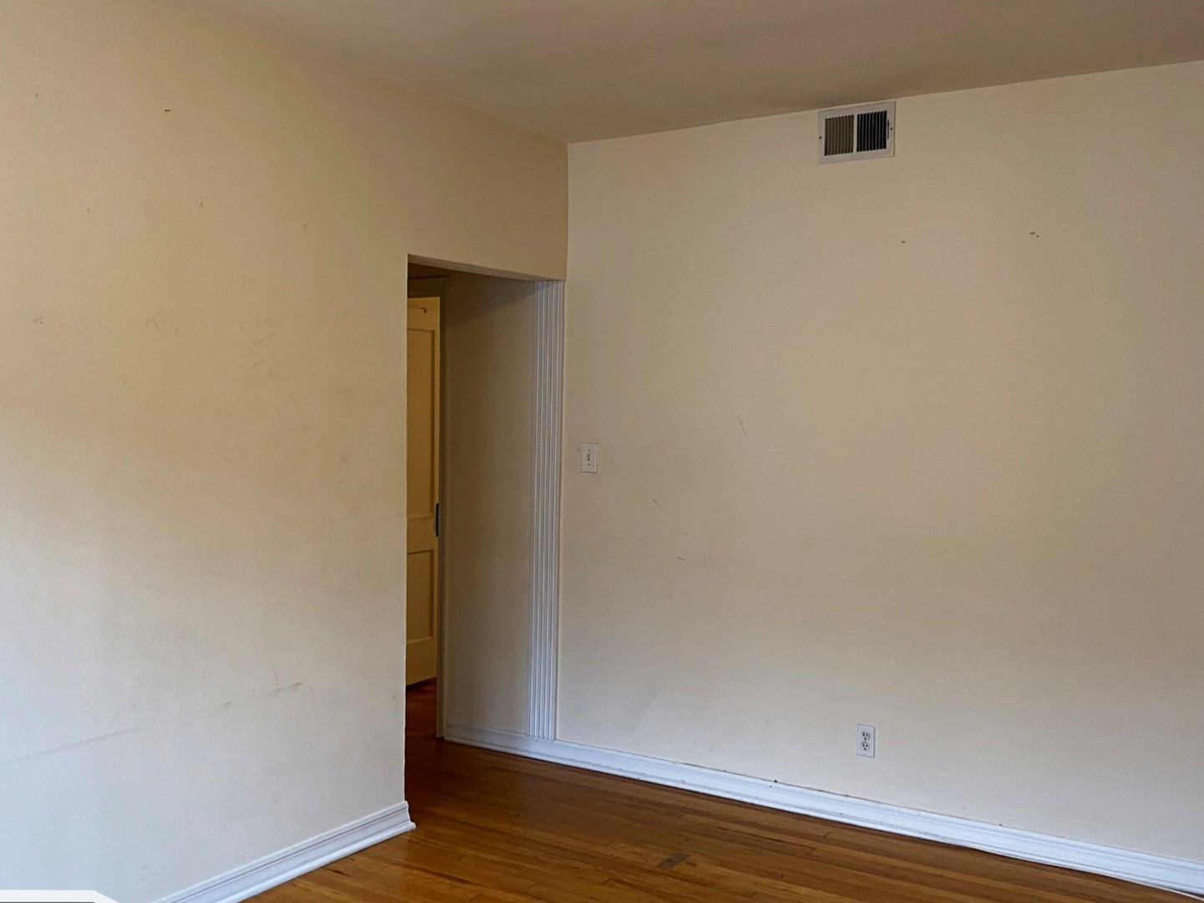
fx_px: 904
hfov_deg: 67.3
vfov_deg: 53.0
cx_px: 602
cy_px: 452
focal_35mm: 26
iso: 80
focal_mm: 4.25
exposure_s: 1/60
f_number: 1.8
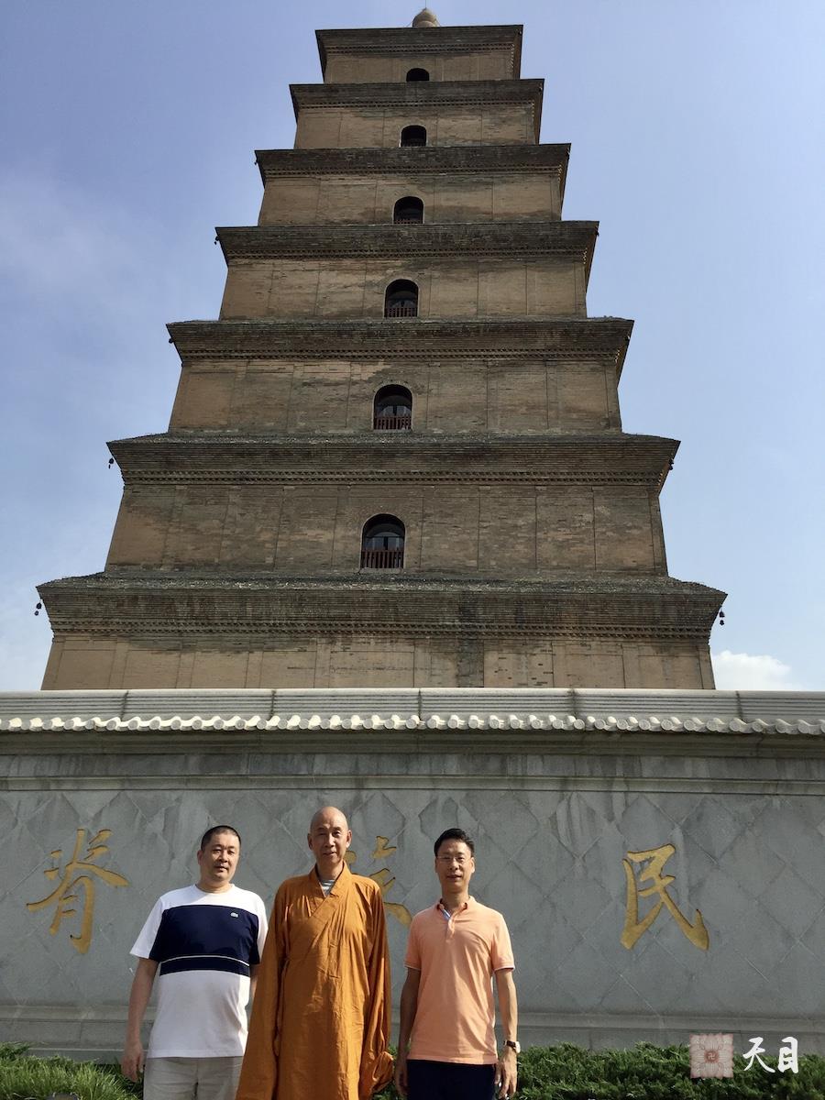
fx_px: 922
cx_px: 412
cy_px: 550
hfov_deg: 48.2
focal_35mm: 29
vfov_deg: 61.7
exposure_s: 1/2198
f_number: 2.2
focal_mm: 4.15
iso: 32
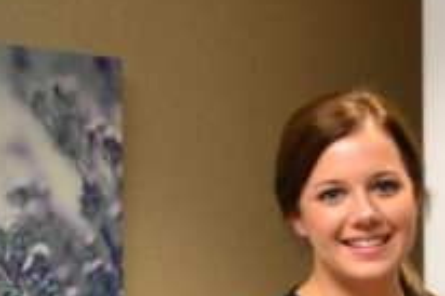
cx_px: 680
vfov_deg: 12.0
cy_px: 315
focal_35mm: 112
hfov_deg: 16.5
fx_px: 1383
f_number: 3.8
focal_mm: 20
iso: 400
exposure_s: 1/25
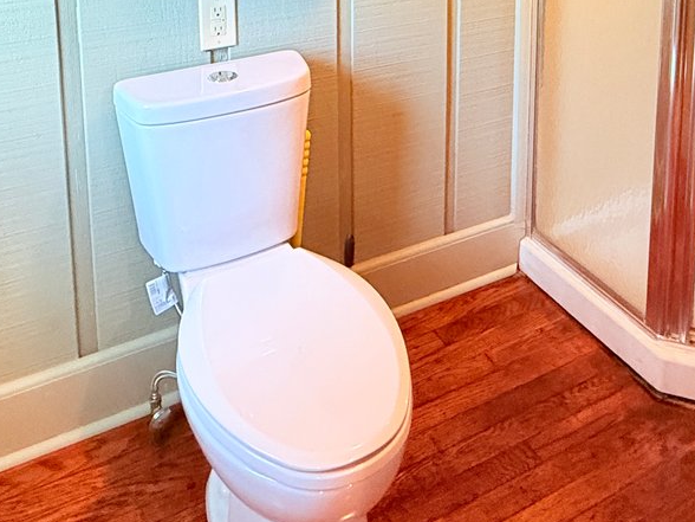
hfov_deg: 51.3
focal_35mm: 36
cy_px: -98
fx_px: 723
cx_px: 368
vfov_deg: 32.9
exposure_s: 1/60
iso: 500
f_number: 2.2
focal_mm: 2.22
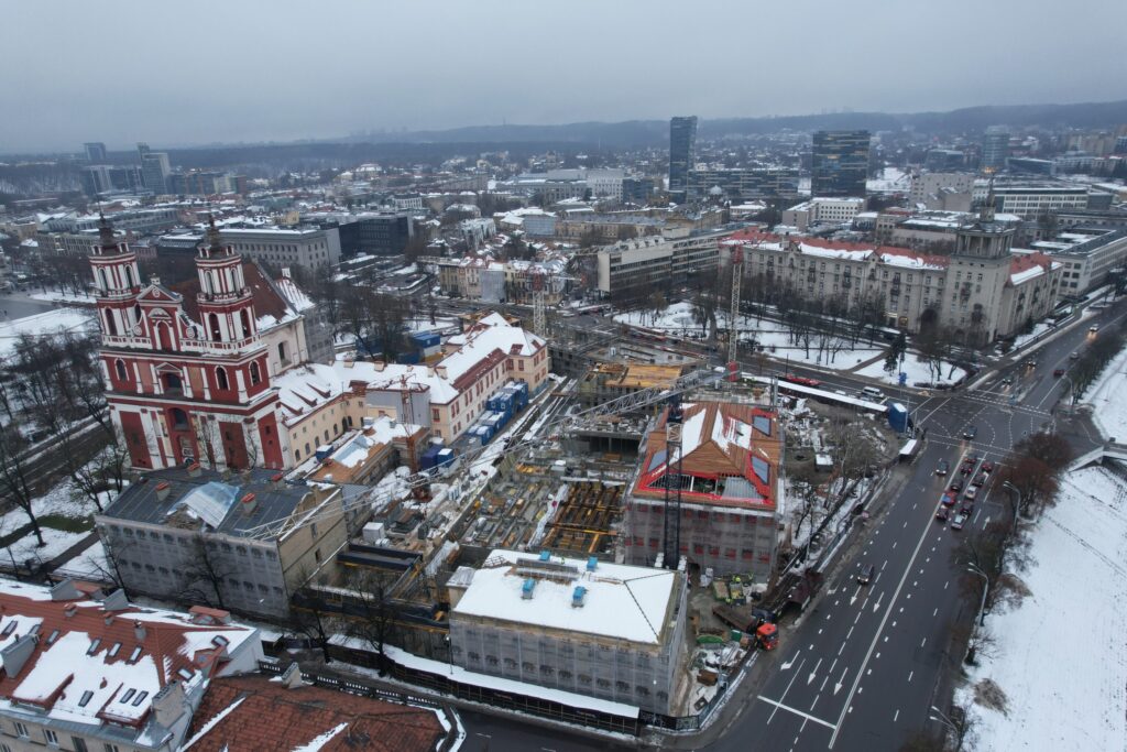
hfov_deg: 78.6
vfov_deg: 57.2
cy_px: 376
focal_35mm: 22
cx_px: 564
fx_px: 689
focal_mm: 8.38
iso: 140
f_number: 2.8
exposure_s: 1/60
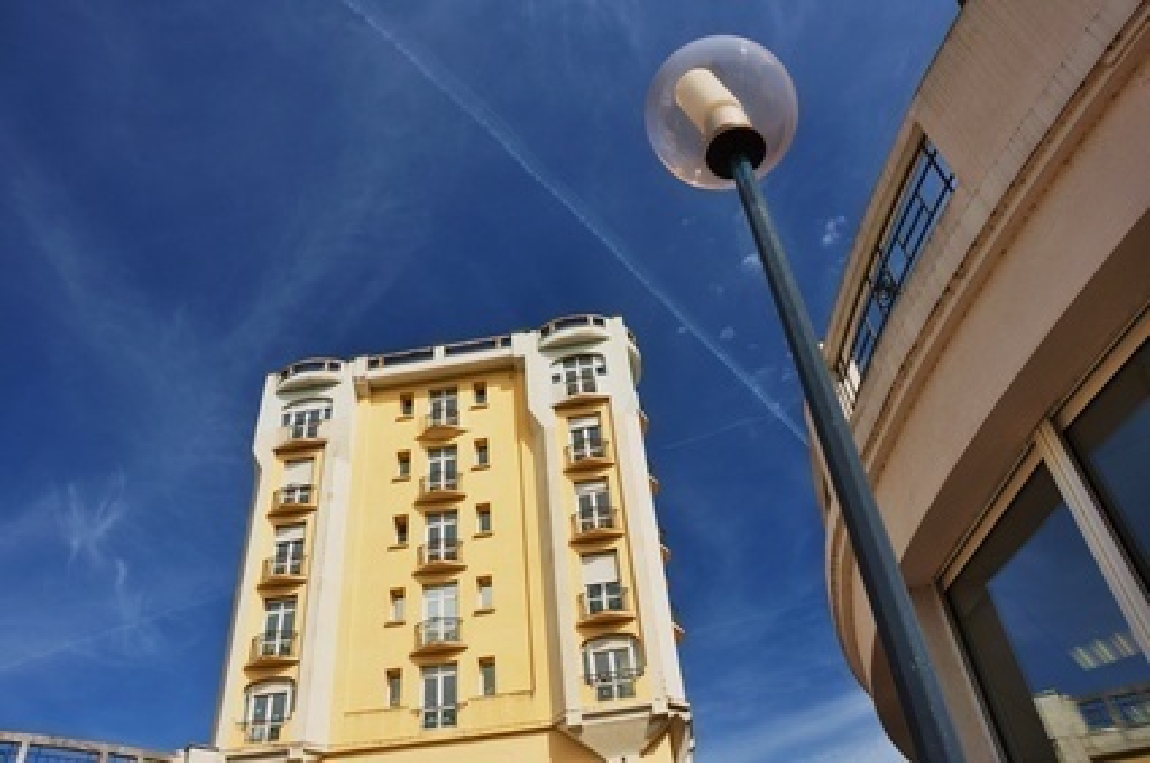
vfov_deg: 47.8
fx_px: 861
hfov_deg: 67.5
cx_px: 575
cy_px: 382
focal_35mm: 27
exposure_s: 1/125
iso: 200
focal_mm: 18
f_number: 10
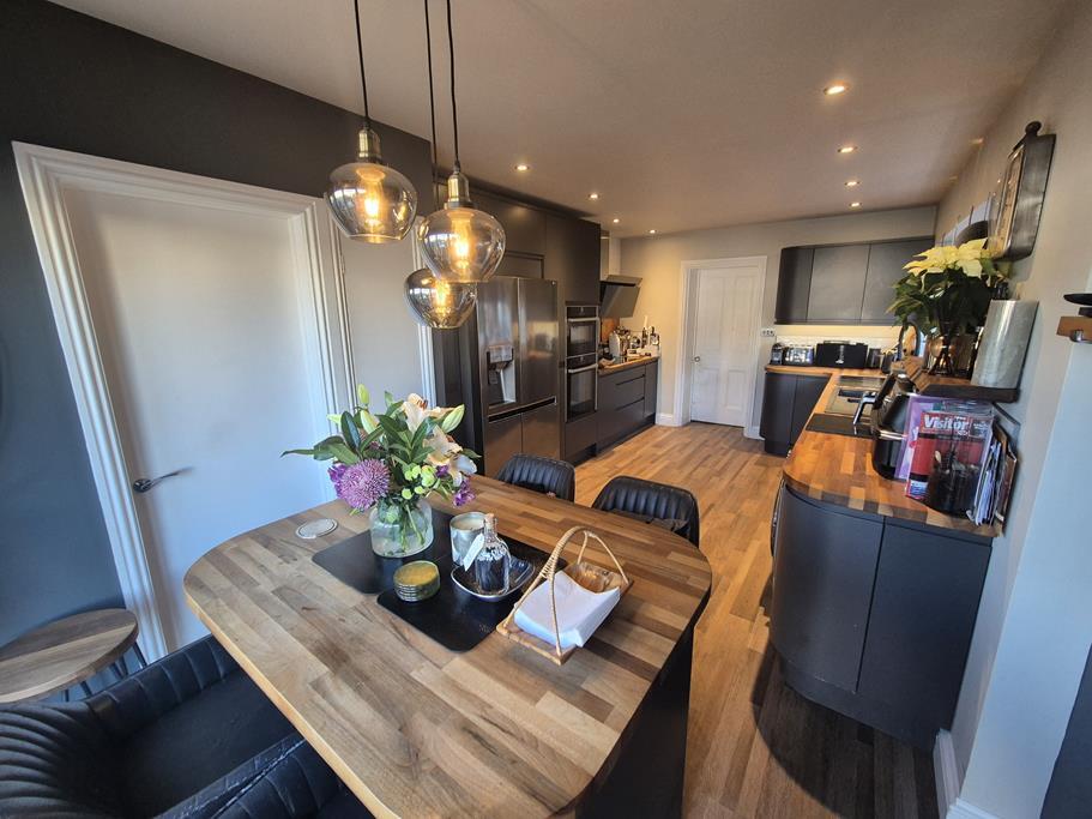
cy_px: 410
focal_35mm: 13
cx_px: 546
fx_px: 410
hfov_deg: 106.2
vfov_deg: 89.9
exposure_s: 1/50
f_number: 2.2
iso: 125
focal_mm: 2.2
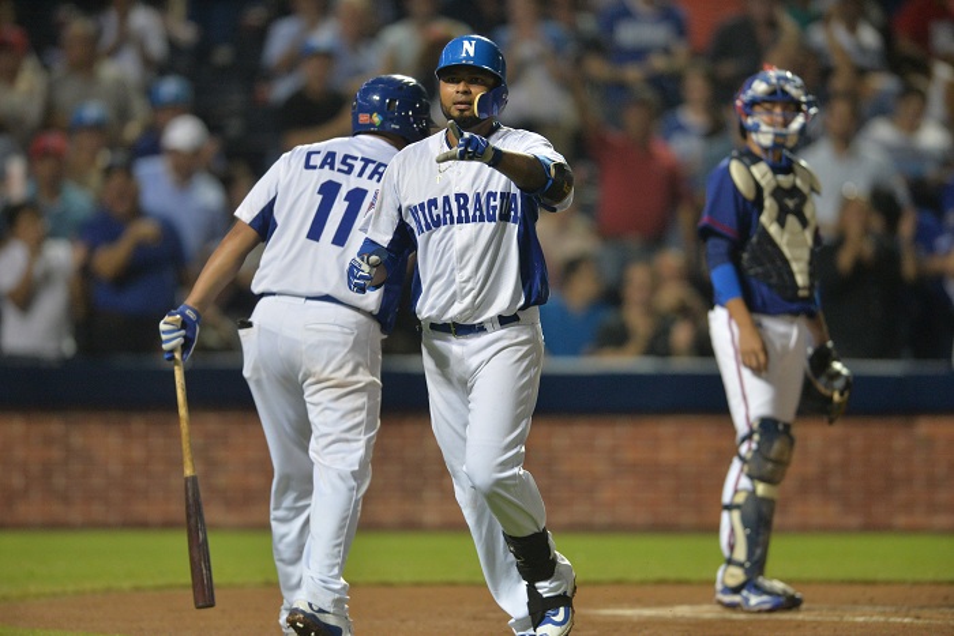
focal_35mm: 400
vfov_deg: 3.4
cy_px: 318
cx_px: 477
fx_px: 10602
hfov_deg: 5.2
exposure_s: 1/1250
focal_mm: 400
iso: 2500
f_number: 3.5
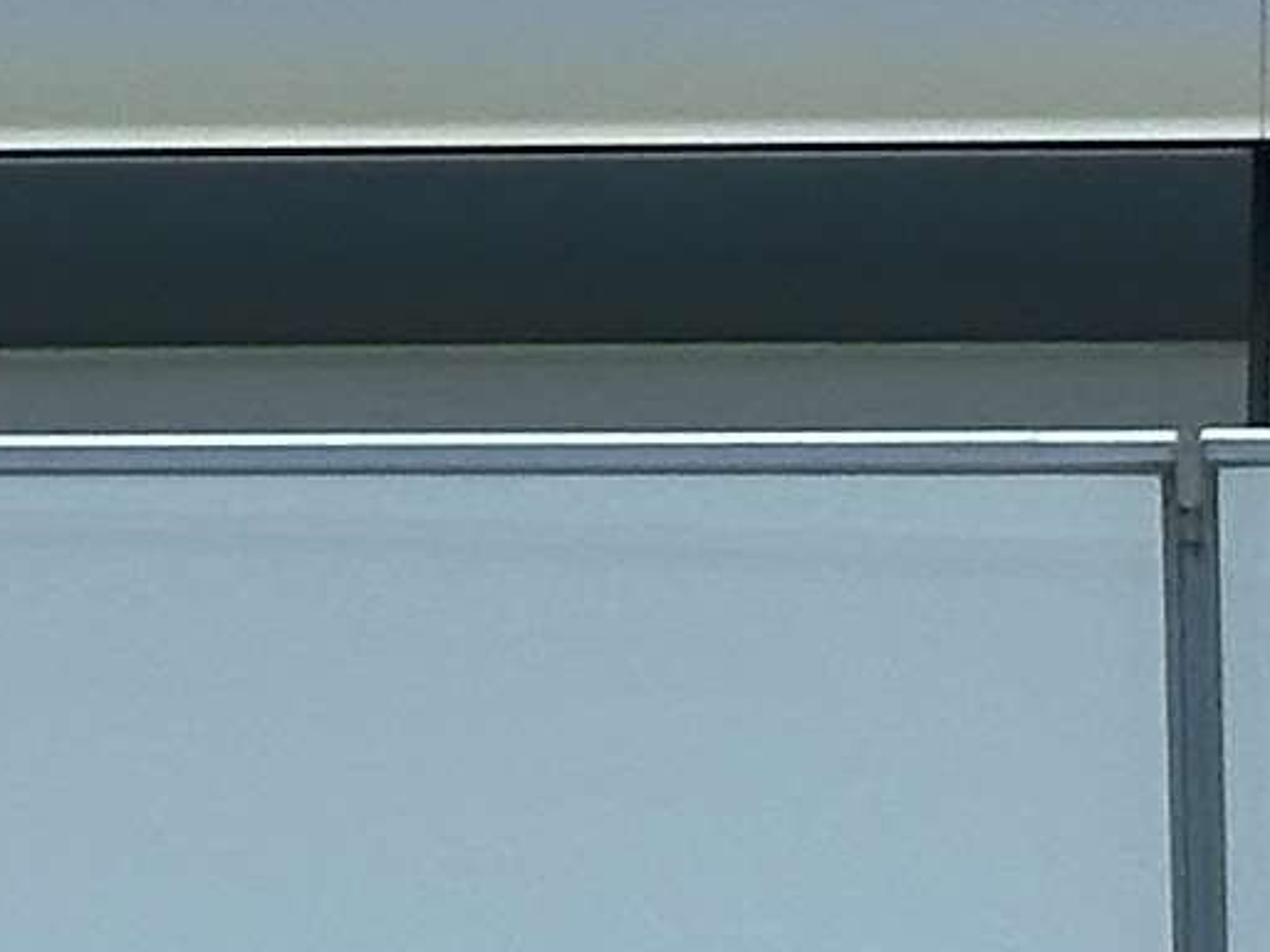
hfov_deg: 5.2
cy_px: 1350
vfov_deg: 3.9
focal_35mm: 377
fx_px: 13835
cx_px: 1396
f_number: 1.78
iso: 64
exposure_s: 1/864
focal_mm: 6.86
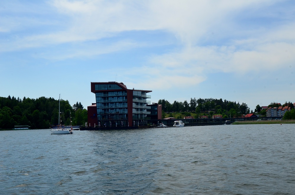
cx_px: 148
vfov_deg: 36.7
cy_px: 98
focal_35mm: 36
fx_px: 294
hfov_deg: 53.2
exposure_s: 1/500
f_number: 13
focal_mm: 24
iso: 400
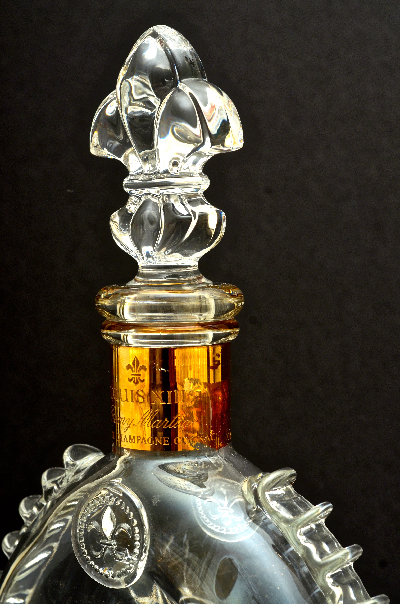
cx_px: 192
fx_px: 1449
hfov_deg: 15.7
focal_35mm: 87
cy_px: 311
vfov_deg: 23.6
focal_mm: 55
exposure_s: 1/250
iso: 160
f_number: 8
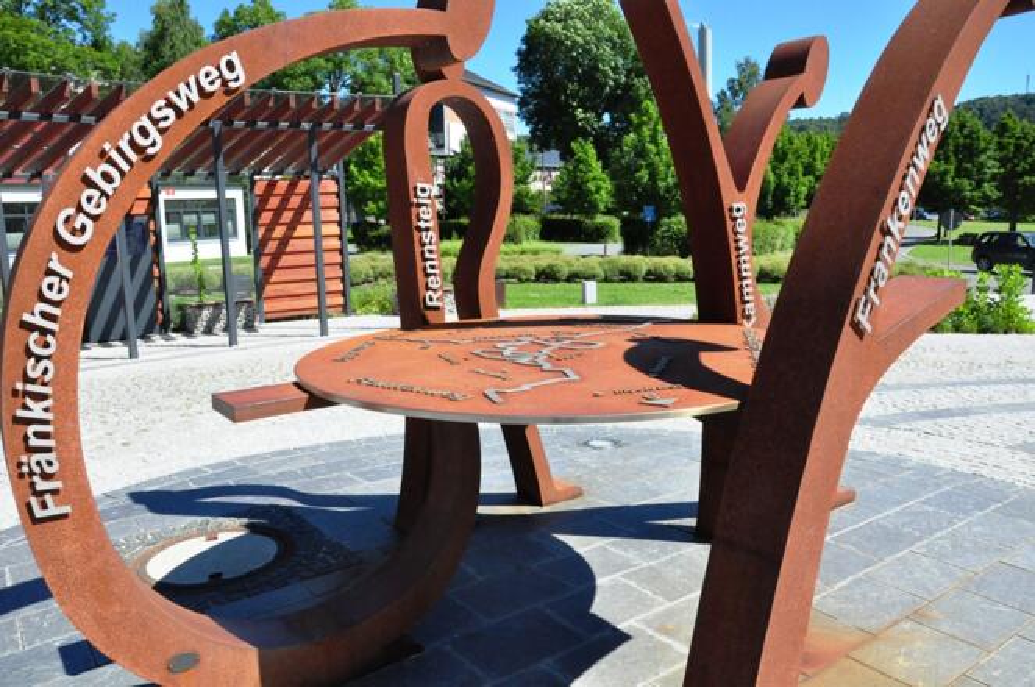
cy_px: 344
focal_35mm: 27
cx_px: 518
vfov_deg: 47.8
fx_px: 775
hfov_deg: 67.5
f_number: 14
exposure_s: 1/800
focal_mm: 18
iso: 1600
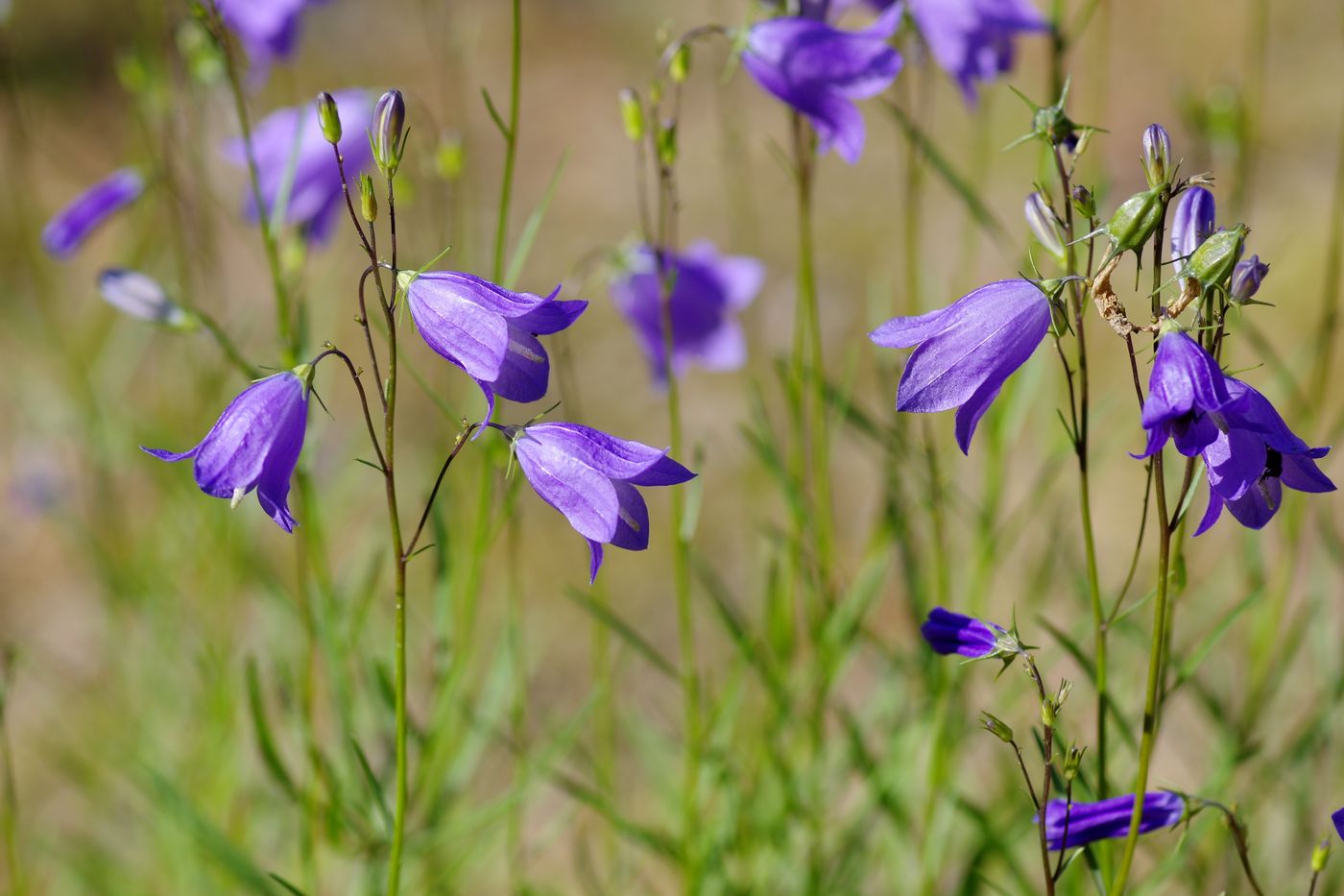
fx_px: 5599
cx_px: 672
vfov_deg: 9.1
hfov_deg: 13.7
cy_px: 448
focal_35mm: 150
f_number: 5.6
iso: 100
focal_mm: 100
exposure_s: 1/200
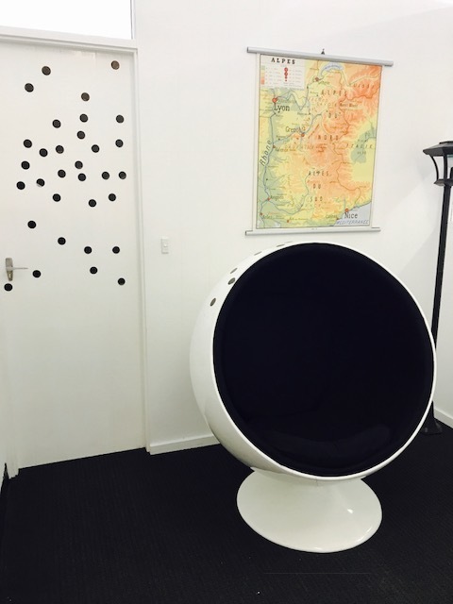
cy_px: 302
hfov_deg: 49.7
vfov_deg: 63.4
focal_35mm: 28
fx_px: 489
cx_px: 226
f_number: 1.8
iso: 40
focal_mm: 3.99
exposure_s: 1/17
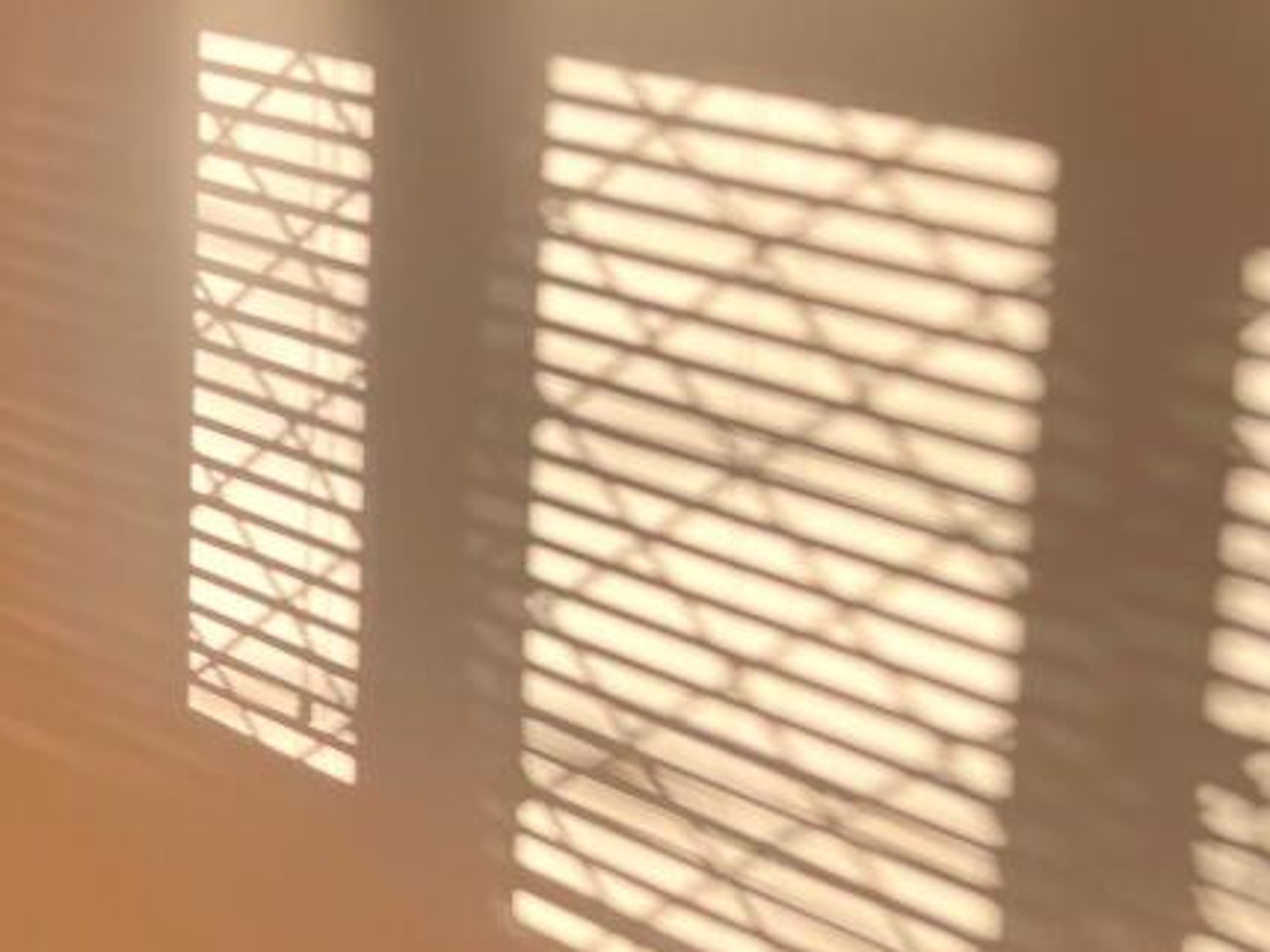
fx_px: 2275
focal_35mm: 62
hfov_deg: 27.6
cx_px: -237
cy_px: 727
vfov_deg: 23.4
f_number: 1.6
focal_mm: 5.1
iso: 50
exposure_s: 1/369
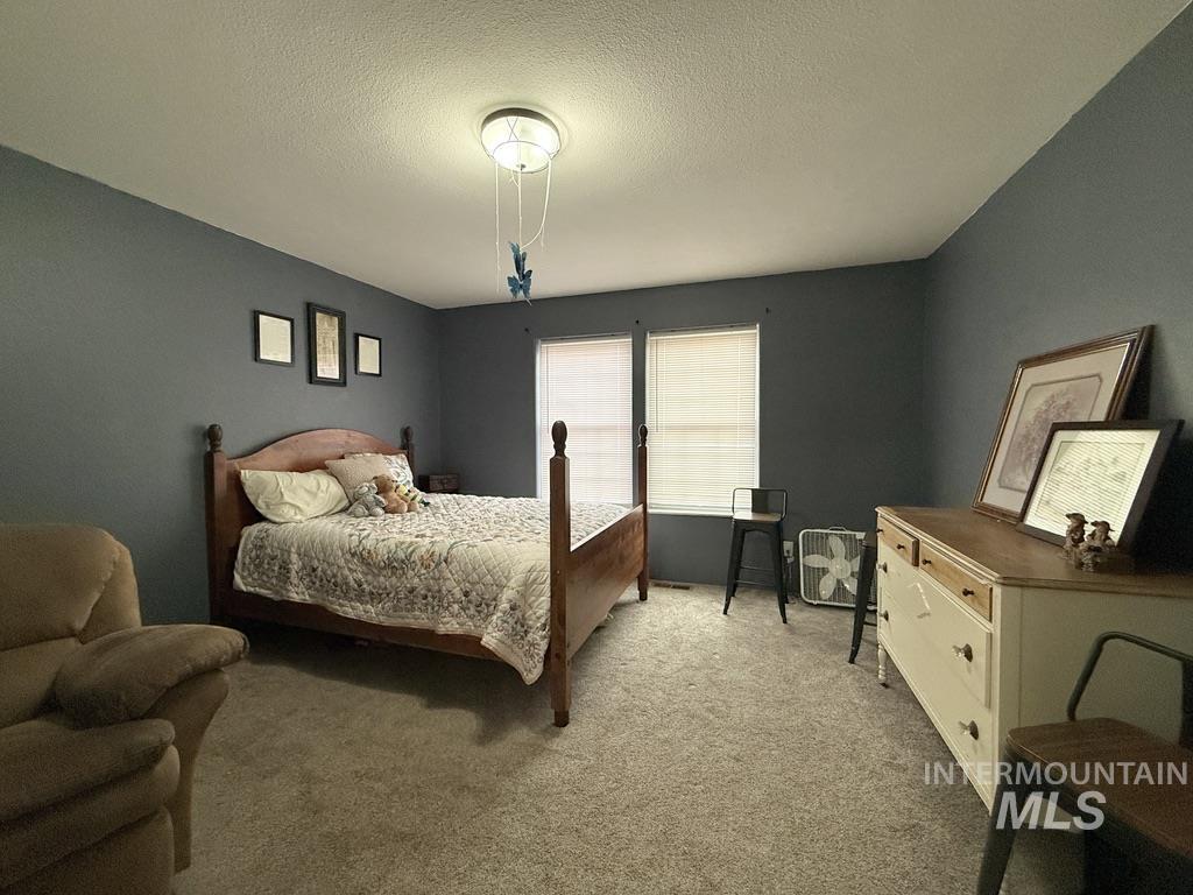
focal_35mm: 14
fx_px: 482
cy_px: 448
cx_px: 596
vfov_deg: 85.7
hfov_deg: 102.1
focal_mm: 2.22
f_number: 2.2
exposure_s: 1/120
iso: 320
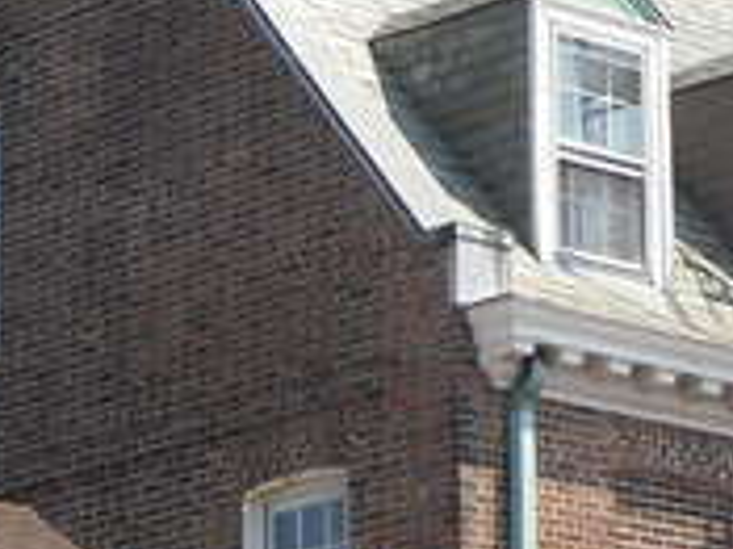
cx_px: 808
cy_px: 729
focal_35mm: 224
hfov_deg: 8.8
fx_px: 4740
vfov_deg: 6.6
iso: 80
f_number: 9.5
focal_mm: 8.72
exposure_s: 1/90
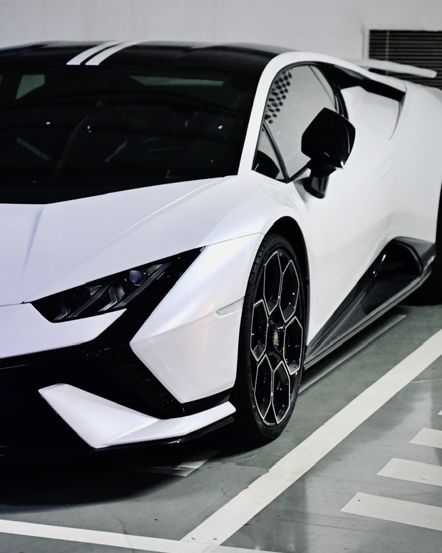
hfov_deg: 14.8
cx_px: 59
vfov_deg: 18.6
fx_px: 1684
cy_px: 275
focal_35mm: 103
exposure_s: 1/50
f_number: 2.8
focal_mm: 70
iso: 4000
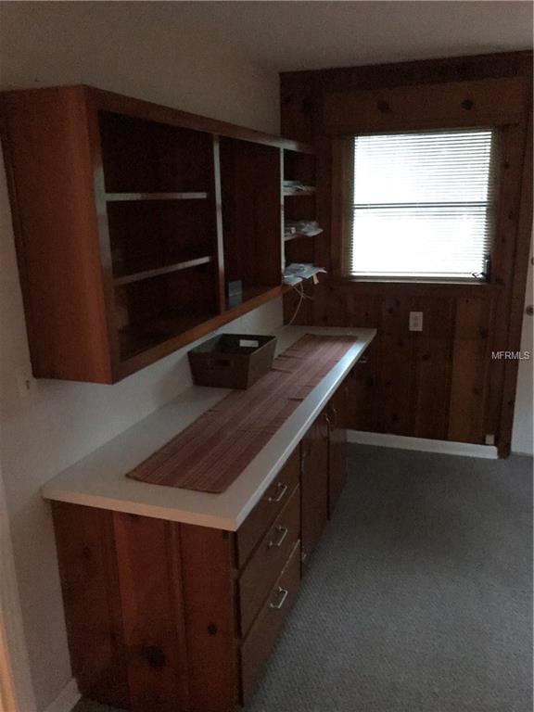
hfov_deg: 49.7
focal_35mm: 28
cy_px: 356
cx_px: 267
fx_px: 576
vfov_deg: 63.4
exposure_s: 1/15
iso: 800
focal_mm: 3.99
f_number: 1.8
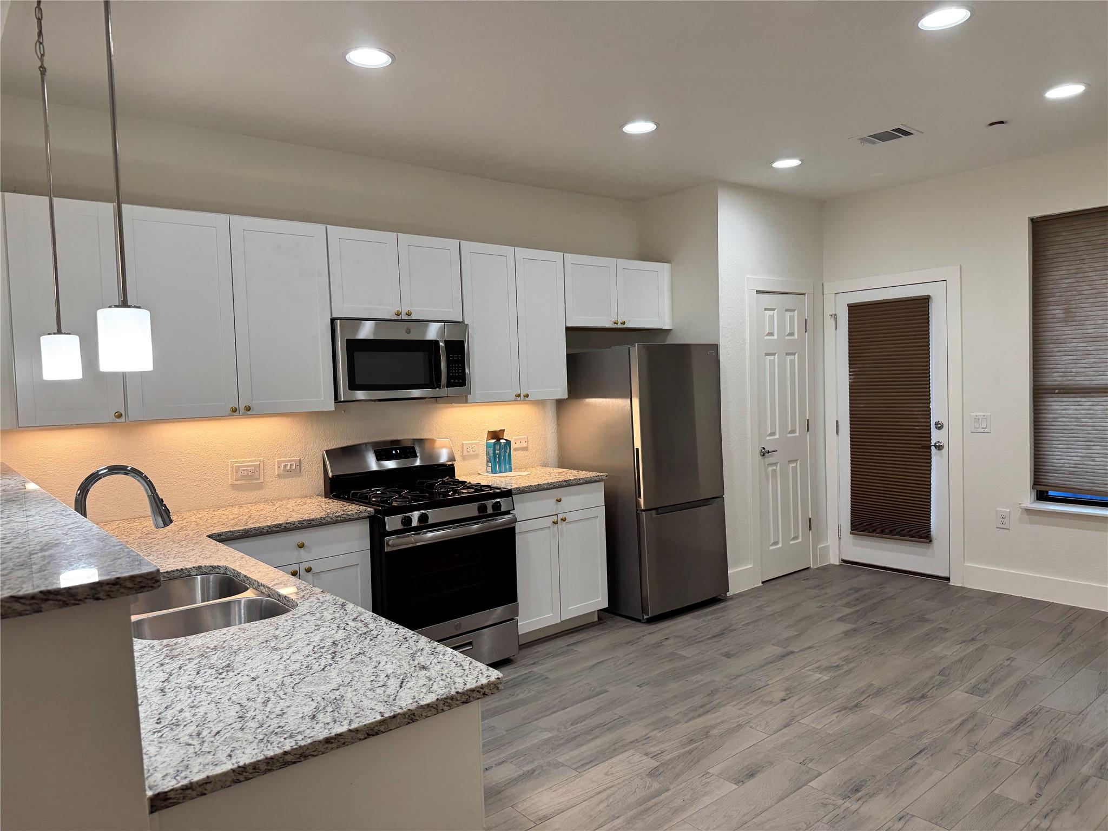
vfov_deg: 56.8
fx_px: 768
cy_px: 416
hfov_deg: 71.6
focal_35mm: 24
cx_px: 554
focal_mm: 6.76
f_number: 1.78
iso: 200
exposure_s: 1/120
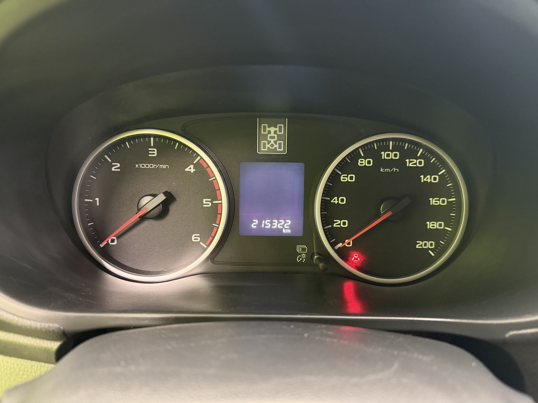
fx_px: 373
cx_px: 269
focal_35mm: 24
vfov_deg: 56.8
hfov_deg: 71.6
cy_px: 202
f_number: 1.78
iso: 800
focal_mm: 6.76
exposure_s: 1/33
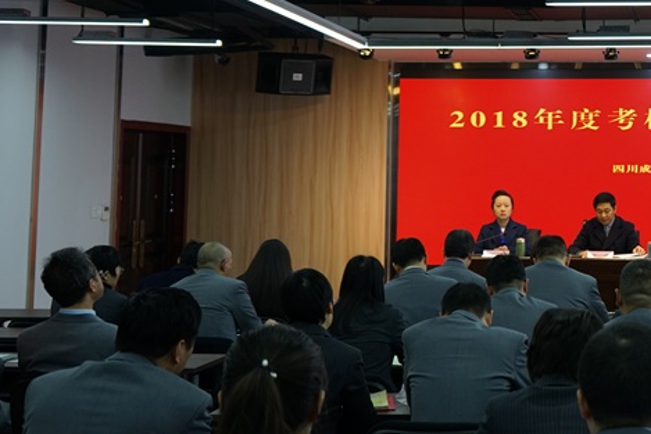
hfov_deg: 26.3
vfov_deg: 18.7
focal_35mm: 72
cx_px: 677
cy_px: 62
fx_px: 1302
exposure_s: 1/160
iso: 500
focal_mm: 33
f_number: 4
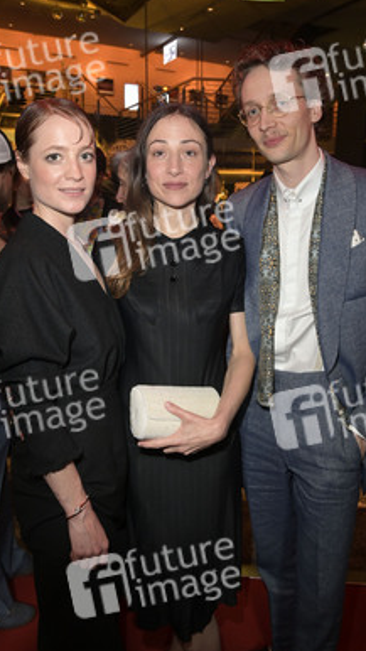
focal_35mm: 26
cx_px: 202
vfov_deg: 71.9
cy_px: 326
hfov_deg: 44.3
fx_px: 449
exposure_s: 1/60
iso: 2500
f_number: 5.6
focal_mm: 24
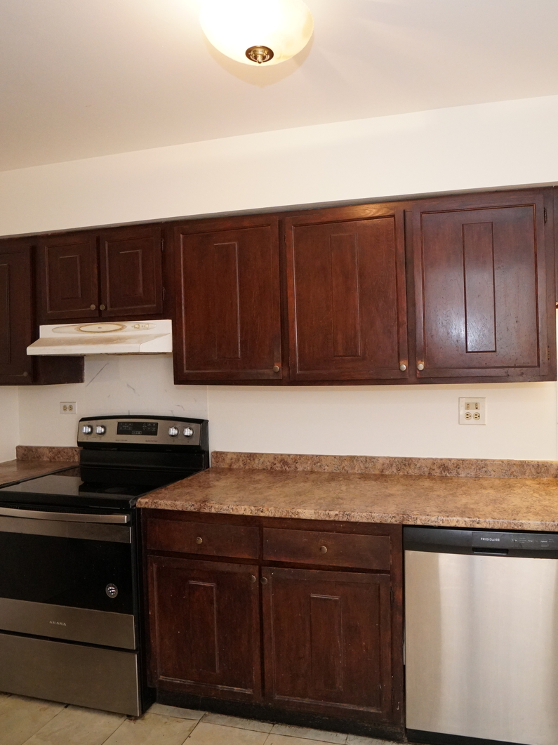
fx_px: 473
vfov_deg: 76.4
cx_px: 365
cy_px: 371
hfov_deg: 59.8
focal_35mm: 22
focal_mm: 10
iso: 3200
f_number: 4
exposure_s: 1/160
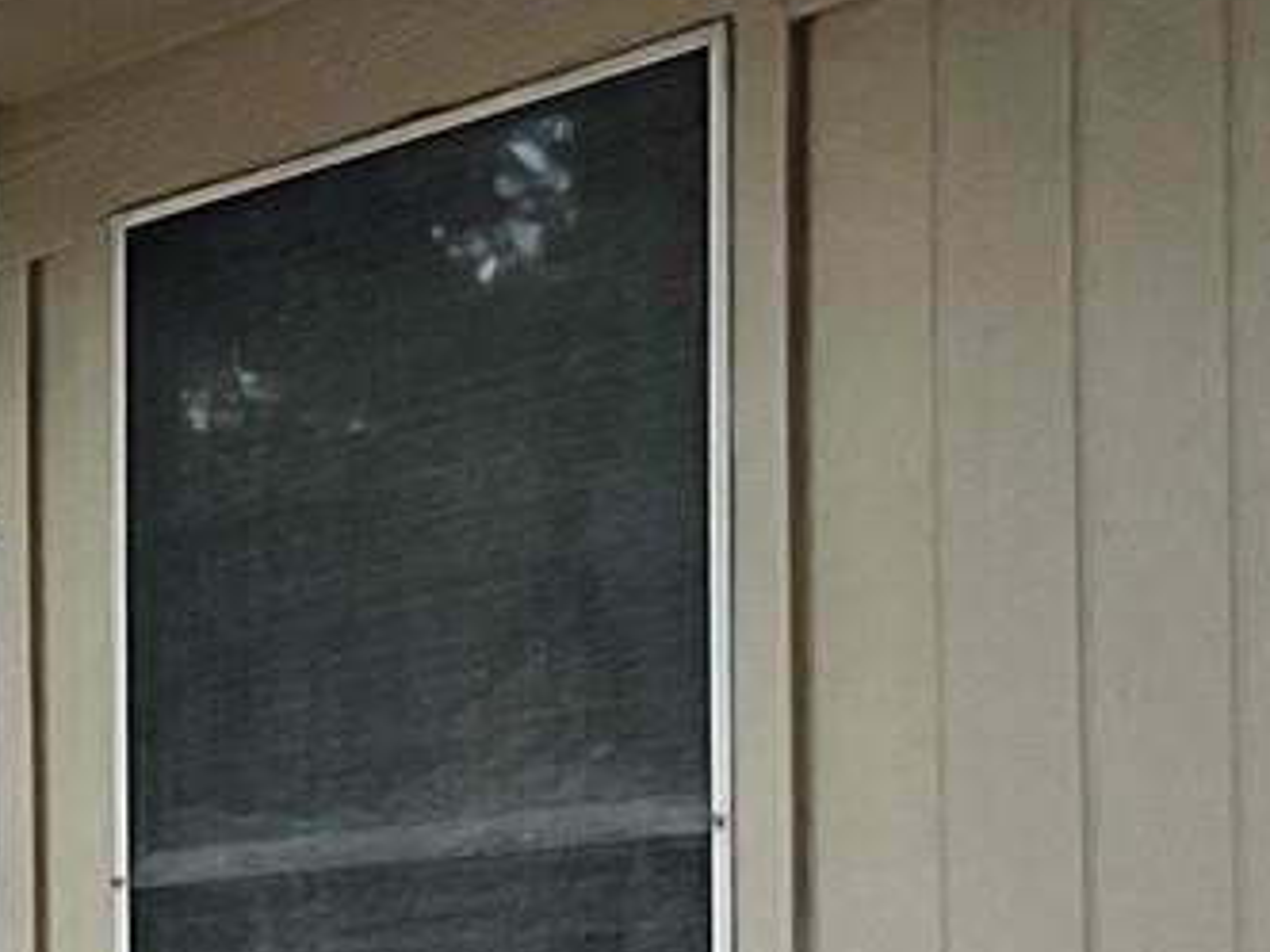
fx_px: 6567
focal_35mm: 179
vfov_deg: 8.2
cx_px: -1496
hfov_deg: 10.0
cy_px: 1223
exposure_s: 1/120
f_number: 1.8
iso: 32
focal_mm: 3
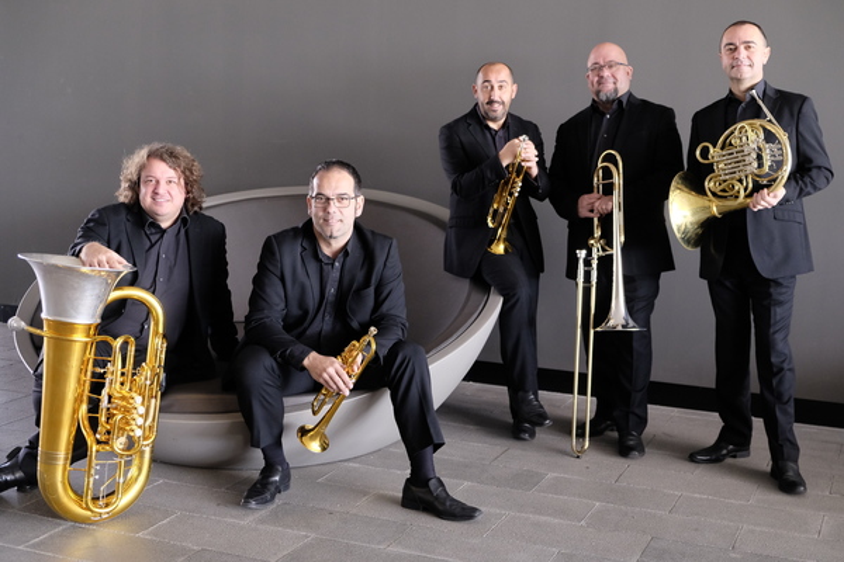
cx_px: 422
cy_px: 281
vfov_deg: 27.5
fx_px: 1149
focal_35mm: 49
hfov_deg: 40.3
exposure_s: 1/75
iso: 1600
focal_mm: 32.9
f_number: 3.6
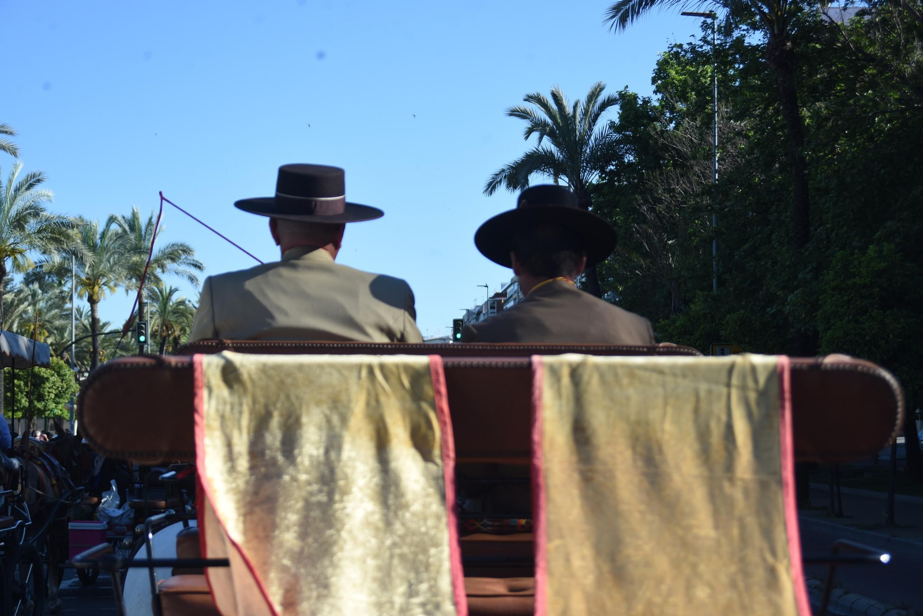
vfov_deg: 17.5
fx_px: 2000
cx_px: 462
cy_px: 308
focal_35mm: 78
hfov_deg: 26.0
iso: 200
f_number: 9
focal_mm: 78
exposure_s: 1/400
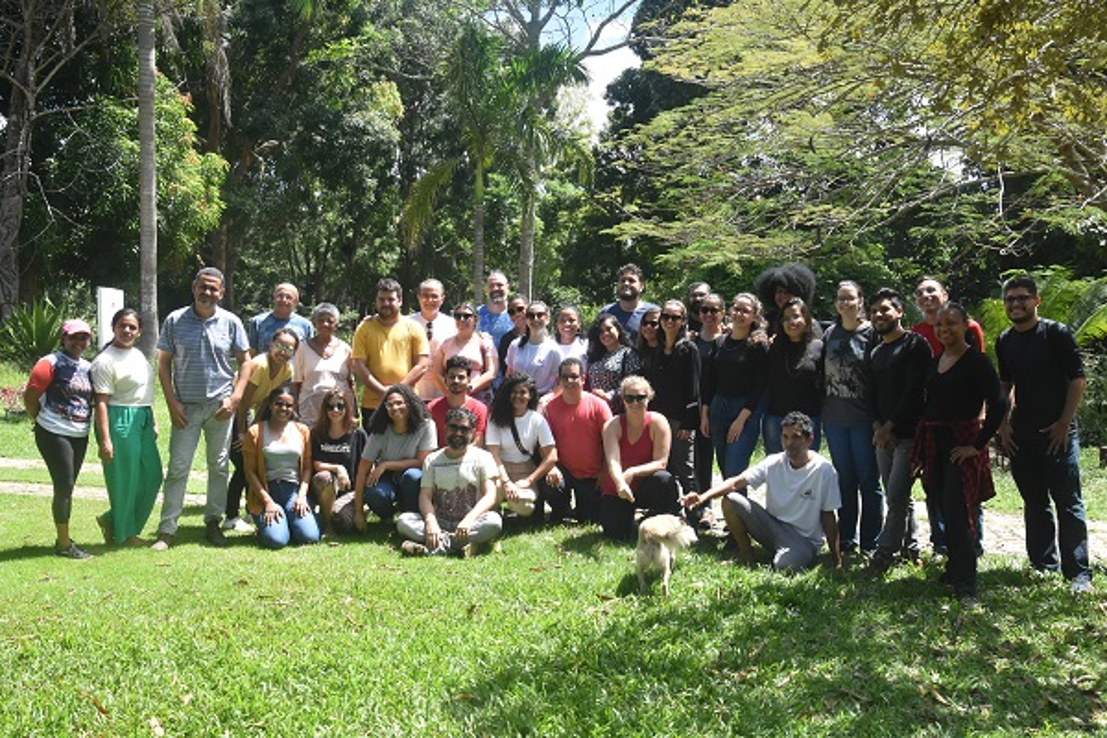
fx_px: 1107
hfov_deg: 53.1
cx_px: 554
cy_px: 369
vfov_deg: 36.9
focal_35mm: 36
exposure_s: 1/640
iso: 1250
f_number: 13
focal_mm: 24
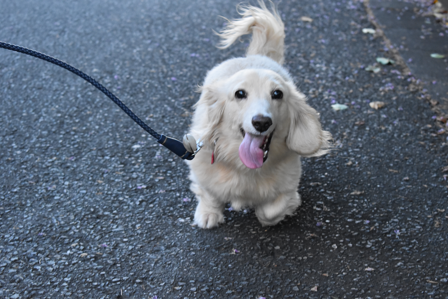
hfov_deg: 24.6
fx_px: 1027
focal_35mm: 82
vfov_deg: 16.6
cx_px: 224
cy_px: 150
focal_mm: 55
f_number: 5.6
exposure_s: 1/500
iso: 2500
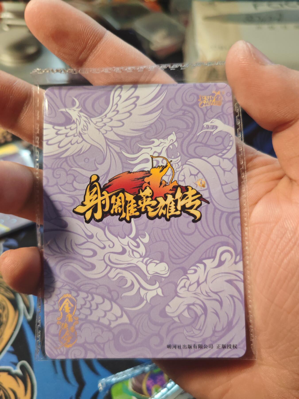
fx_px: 299
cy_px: 200
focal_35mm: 26
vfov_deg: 67.3
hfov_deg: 53.1
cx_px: 150
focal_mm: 5.4
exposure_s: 1/96
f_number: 1.6
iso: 400
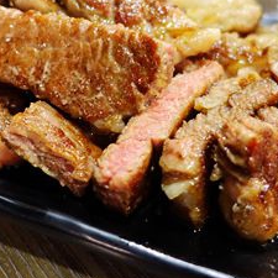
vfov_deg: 28.5
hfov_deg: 28.9
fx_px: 536
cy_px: 57
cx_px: 95
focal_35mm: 59
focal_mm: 8.8
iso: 800
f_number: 1.8
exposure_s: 1/8
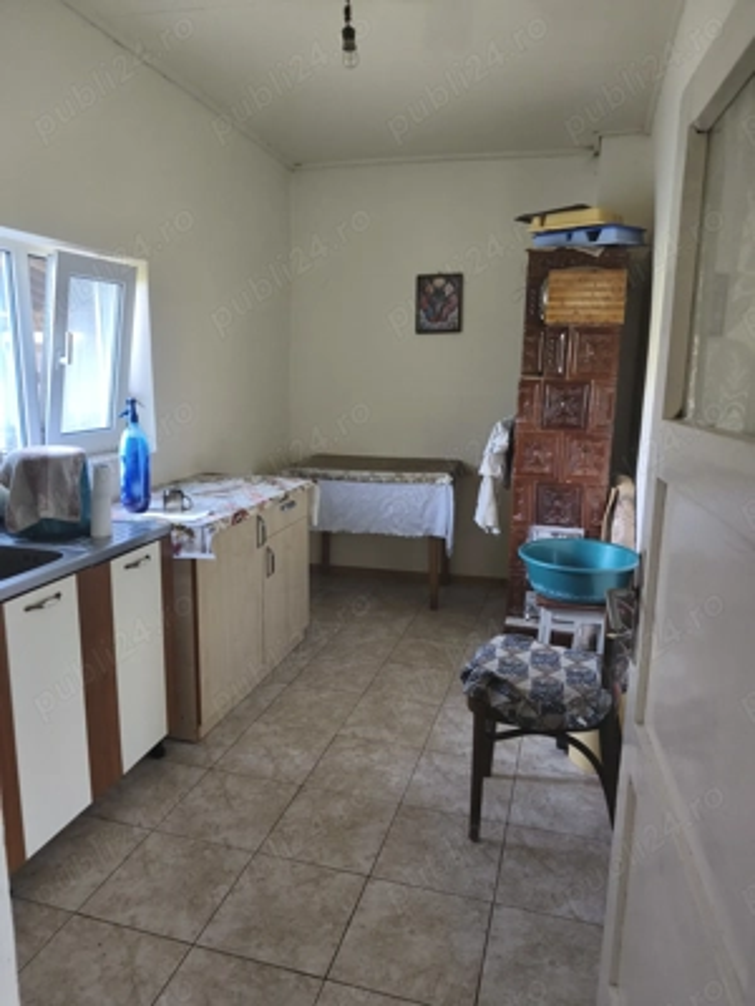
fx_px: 669
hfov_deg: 58.9
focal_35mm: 23
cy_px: 503
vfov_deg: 73.9
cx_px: 378
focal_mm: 6.18
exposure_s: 1/50
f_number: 1.65
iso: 1250
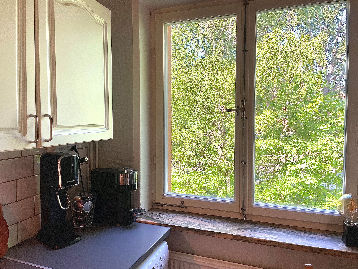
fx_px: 269
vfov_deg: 53.1
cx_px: 179
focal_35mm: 26
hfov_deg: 67.3
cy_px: 134
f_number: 1.6
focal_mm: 4.2
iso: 32
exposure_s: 1/142
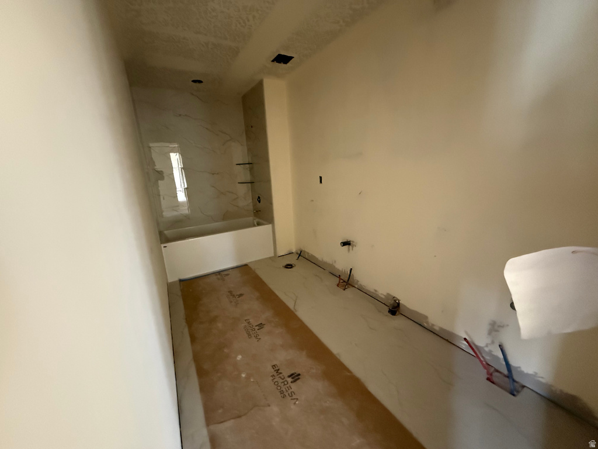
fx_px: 242
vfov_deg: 85.7
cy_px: 224
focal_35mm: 14
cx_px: 299
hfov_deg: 102.1
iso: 1600
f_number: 2.2
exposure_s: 1/54
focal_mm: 2.22
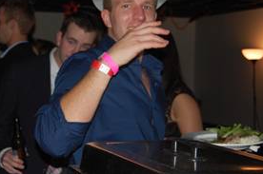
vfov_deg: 15.6
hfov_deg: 23.2
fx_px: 634
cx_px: 68
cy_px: 77
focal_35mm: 87
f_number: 4.5
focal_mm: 32
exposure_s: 1/60
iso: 400
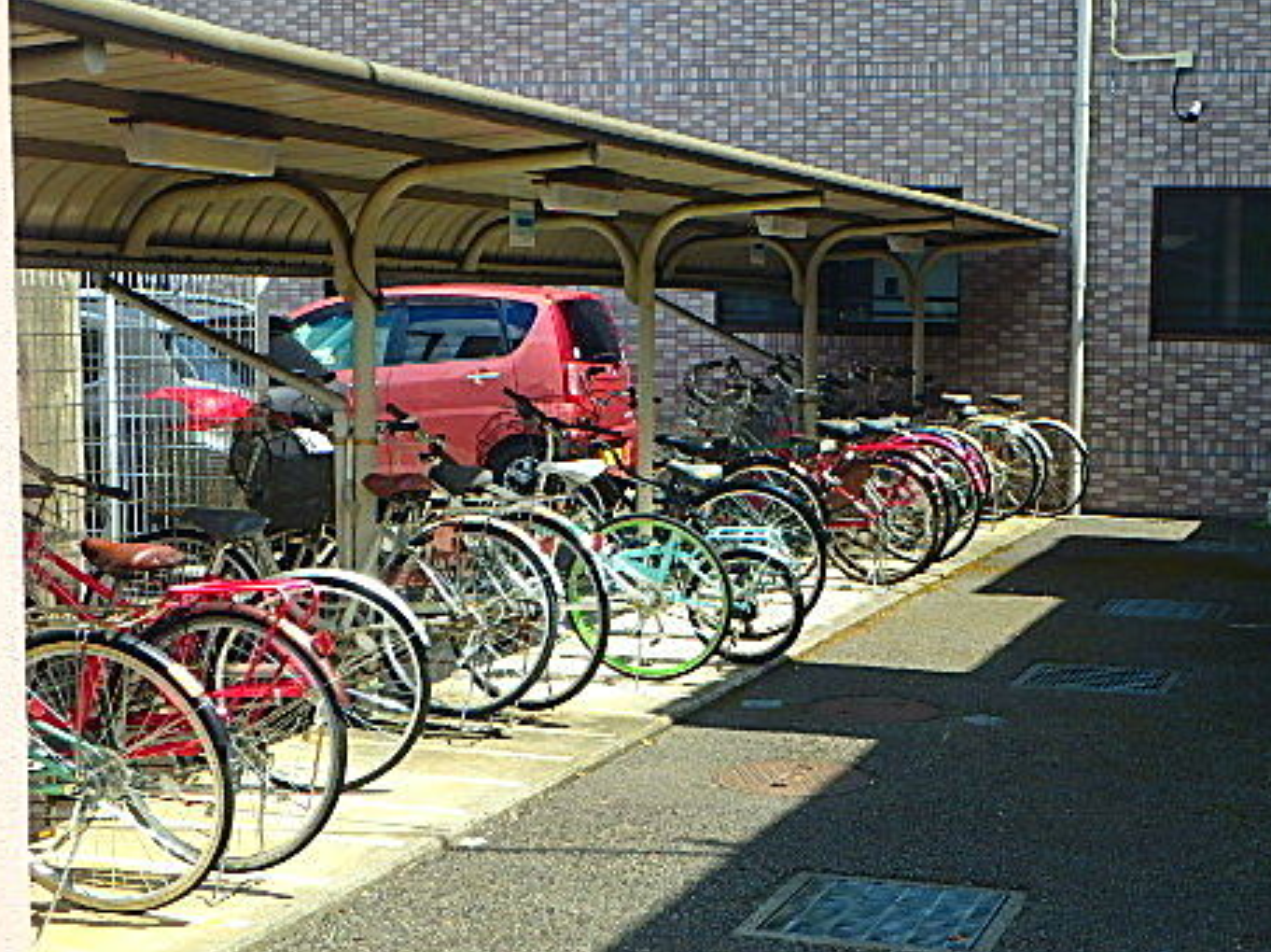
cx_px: 812
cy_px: 552
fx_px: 2018
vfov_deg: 26.5
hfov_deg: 34.7
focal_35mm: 55
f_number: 5.1
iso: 125
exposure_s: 1/250
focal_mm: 6.9
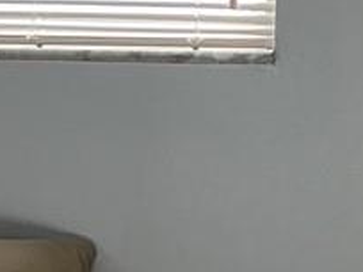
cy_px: 235
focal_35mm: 227
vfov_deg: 6.5
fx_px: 2380
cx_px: -351
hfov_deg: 8.3
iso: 25
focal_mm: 3
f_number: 1.8
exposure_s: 1/165
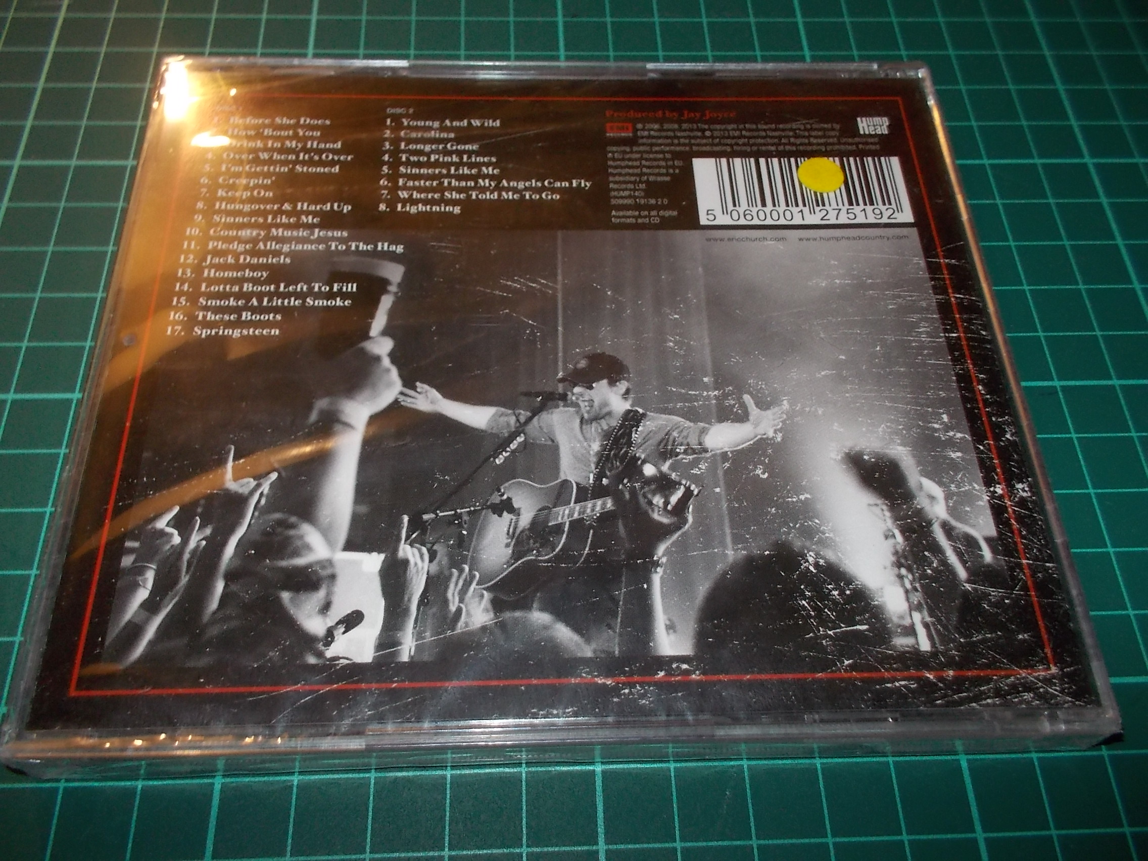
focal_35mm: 29
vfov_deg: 48.2
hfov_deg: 61.7
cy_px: 430
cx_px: 574
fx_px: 962
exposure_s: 1/30
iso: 200
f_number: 3.3
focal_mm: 4.1
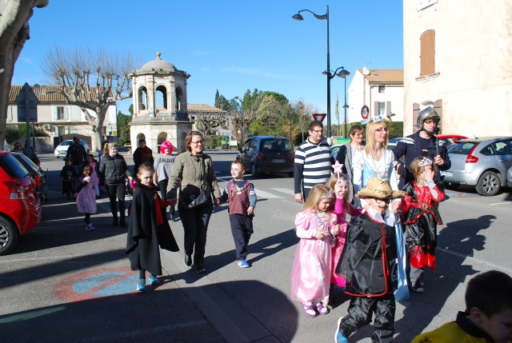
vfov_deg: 43.8
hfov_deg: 61.8
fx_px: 427
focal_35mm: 30
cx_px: 256
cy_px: 172
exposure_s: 1/250
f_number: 8
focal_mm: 20
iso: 100
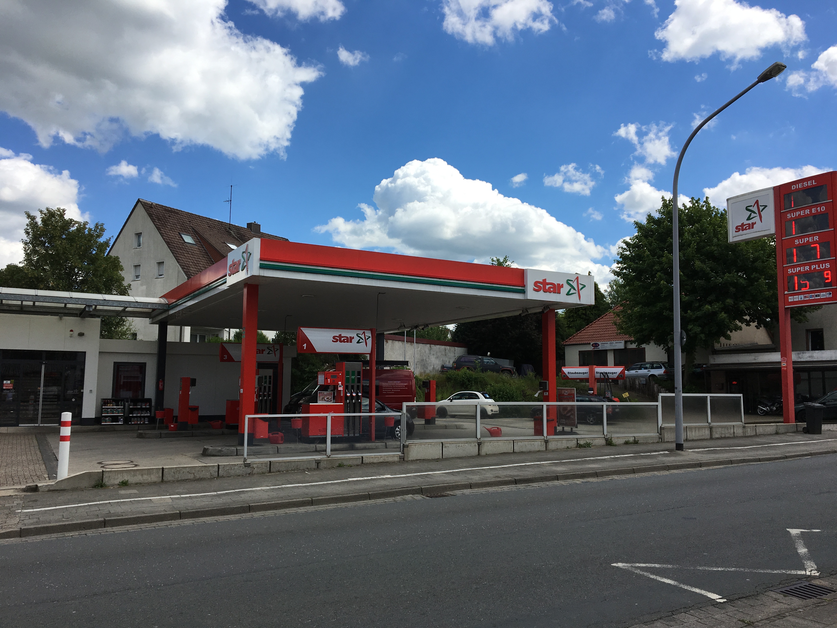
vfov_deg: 48.2
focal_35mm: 29
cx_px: 418
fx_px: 701
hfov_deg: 61.7
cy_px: 314
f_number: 2.2
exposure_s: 1/2024
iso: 25
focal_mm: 4.15
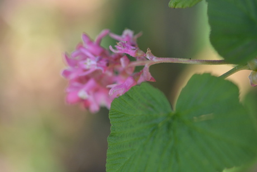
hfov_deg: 15.2
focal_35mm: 135
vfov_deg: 10.2
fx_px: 964
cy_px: 86
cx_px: 128
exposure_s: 1/1000
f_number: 3.5
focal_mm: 90
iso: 640
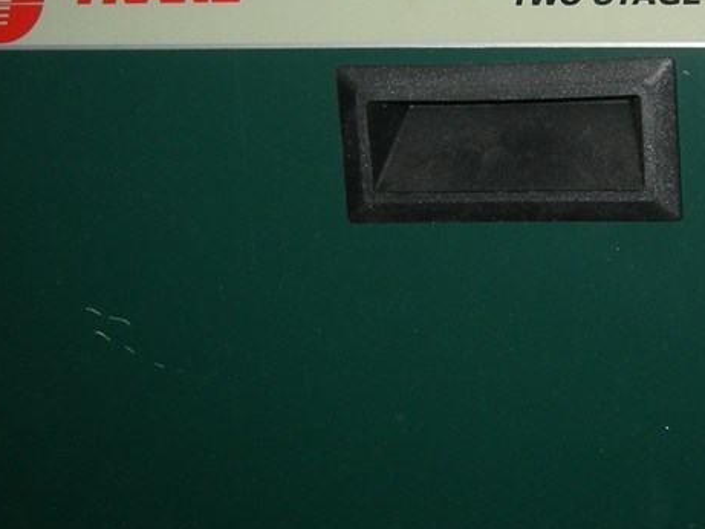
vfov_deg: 18.3
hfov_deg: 24.2
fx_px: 1630
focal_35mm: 80
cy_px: 105
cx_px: 521
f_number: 2.7
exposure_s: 1/60.1
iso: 64
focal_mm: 7.5
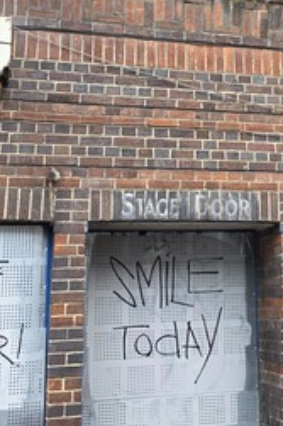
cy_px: 115
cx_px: 242
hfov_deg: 21.8
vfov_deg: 32.4
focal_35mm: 61
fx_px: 720
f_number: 1.7
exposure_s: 1/180
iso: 125
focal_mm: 6.3
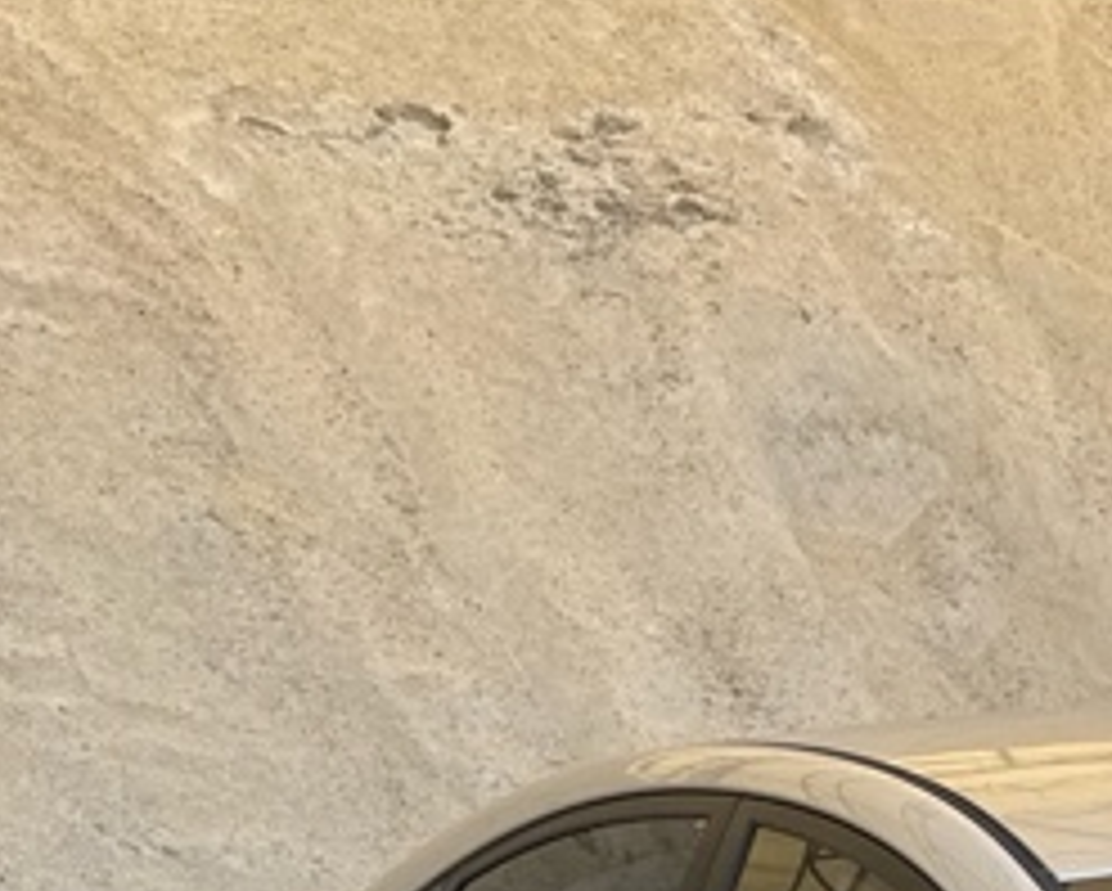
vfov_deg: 13.9
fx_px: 3195
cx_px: 1909
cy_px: 1678
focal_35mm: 97
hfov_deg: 16.9
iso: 80
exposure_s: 1/792
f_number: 1.78
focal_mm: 6.76
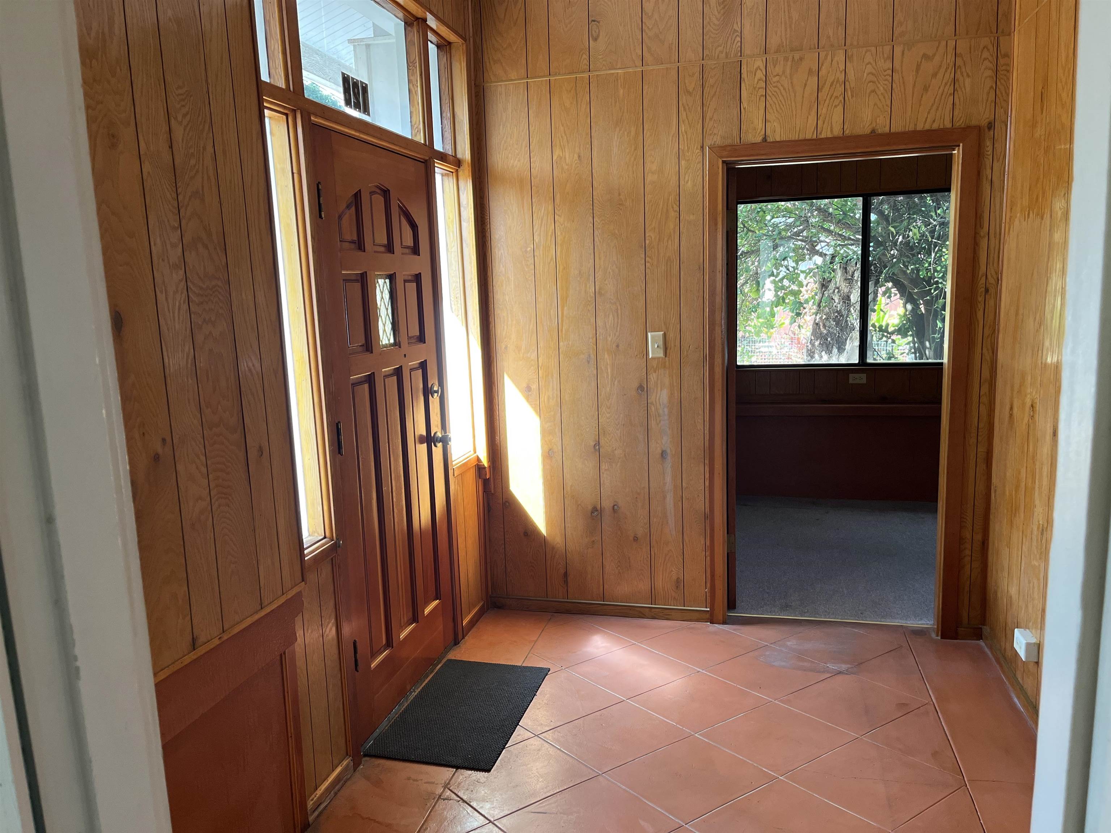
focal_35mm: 26
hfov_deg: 67.3
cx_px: 556
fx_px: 834
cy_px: 416
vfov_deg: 53.1
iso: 125
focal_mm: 5.1
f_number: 1.6
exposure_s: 1/121
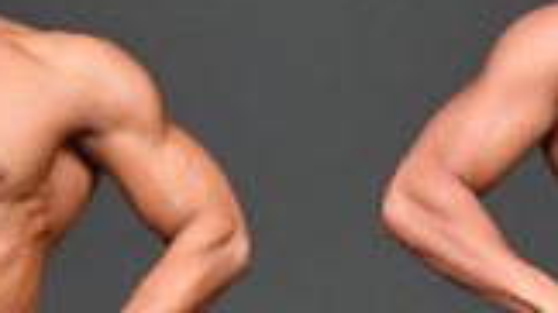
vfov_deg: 0.8
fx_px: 23281
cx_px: 849
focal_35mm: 1574
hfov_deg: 1.4
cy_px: 485
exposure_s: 1/400
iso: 5000
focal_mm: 210
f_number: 5.6
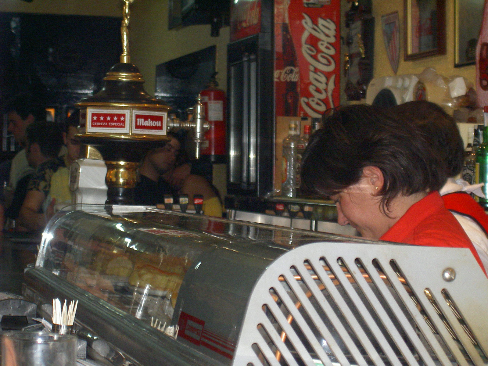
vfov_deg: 12.8
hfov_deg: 17.0
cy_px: 183
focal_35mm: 116
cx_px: 244
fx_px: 1635
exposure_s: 1/89.3
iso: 100
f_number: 4.9
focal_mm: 24
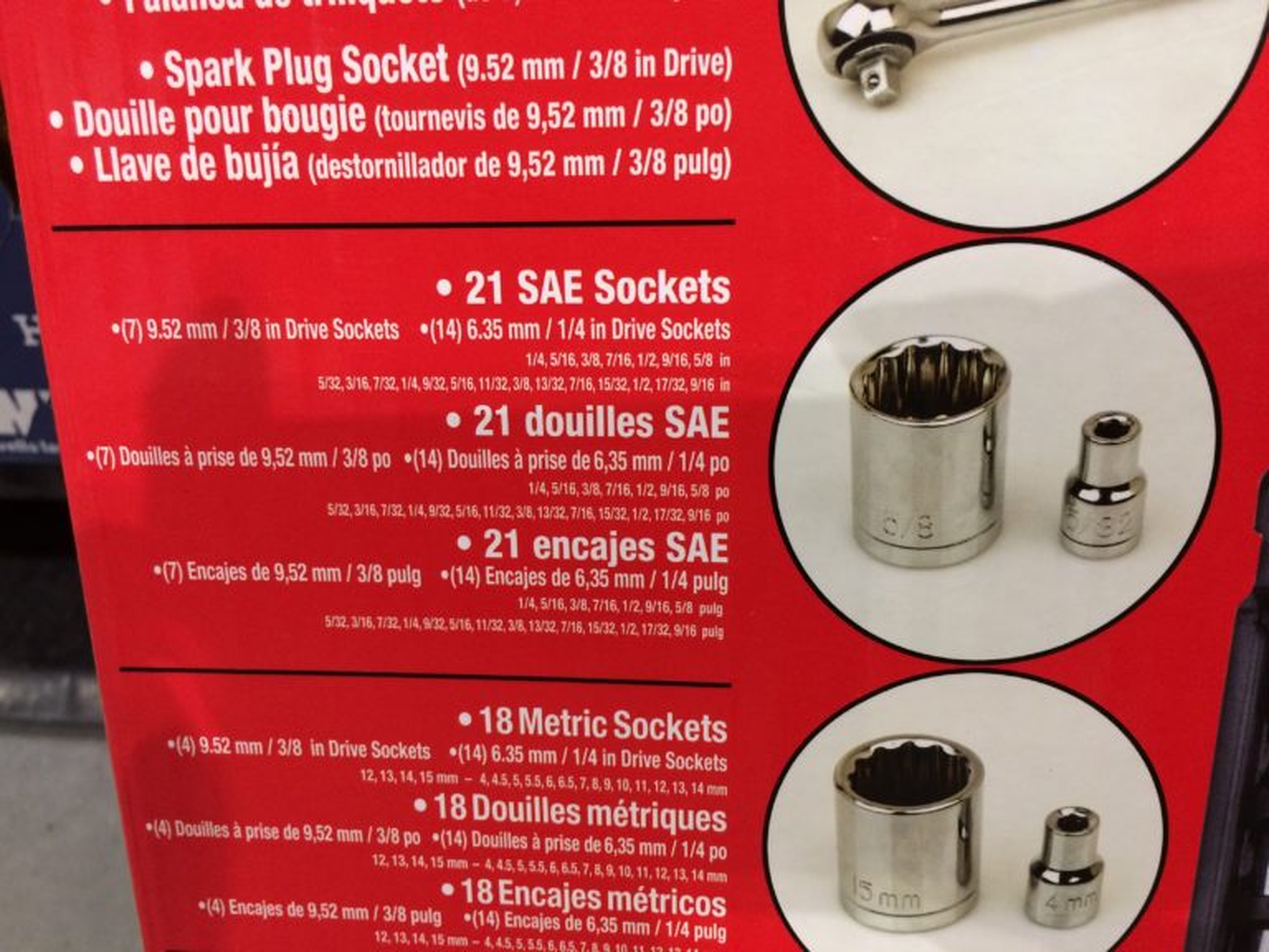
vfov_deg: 48.2
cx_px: 634
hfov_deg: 61.7
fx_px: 1063
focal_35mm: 29
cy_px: 476
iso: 125
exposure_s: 1/30
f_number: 2.2
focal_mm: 4.15
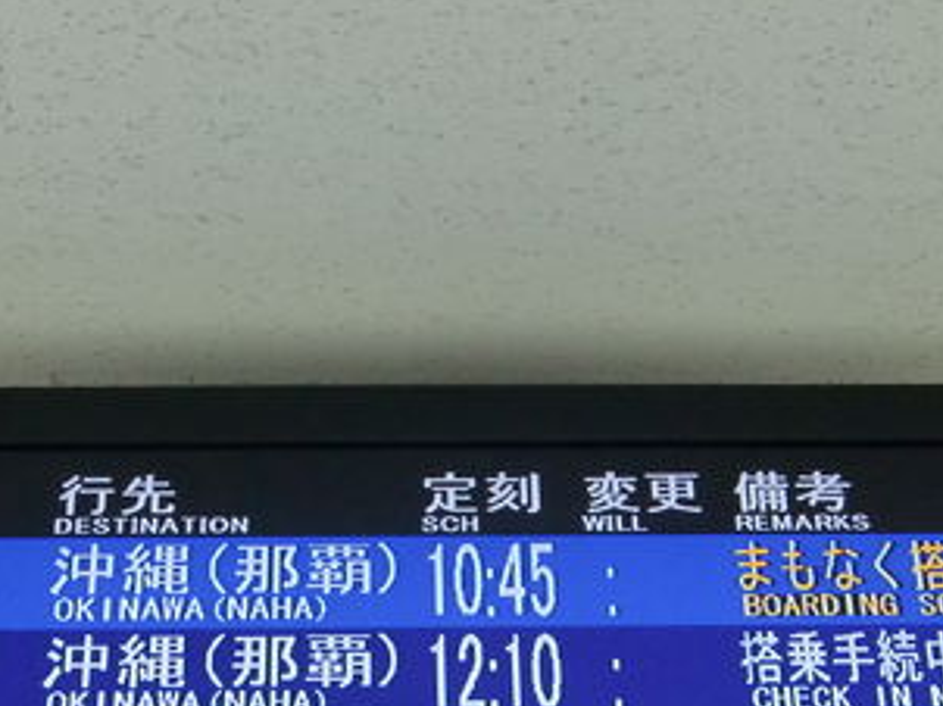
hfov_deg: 23.3
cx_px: 409
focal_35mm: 84
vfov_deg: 17.1
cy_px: 720
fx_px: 2286
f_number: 3
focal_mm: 6.9
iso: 400
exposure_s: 1/60
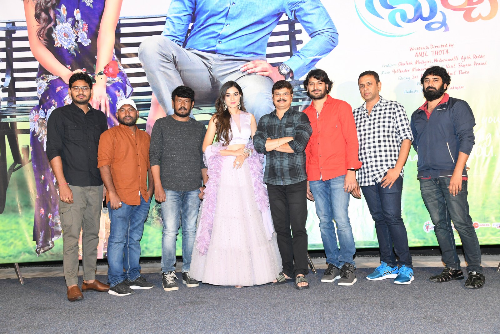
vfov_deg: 30.5
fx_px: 611
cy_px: 167
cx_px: 250
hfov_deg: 44.5
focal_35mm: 44
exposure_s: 1/125
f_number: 6.3
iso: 3200
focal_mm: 44
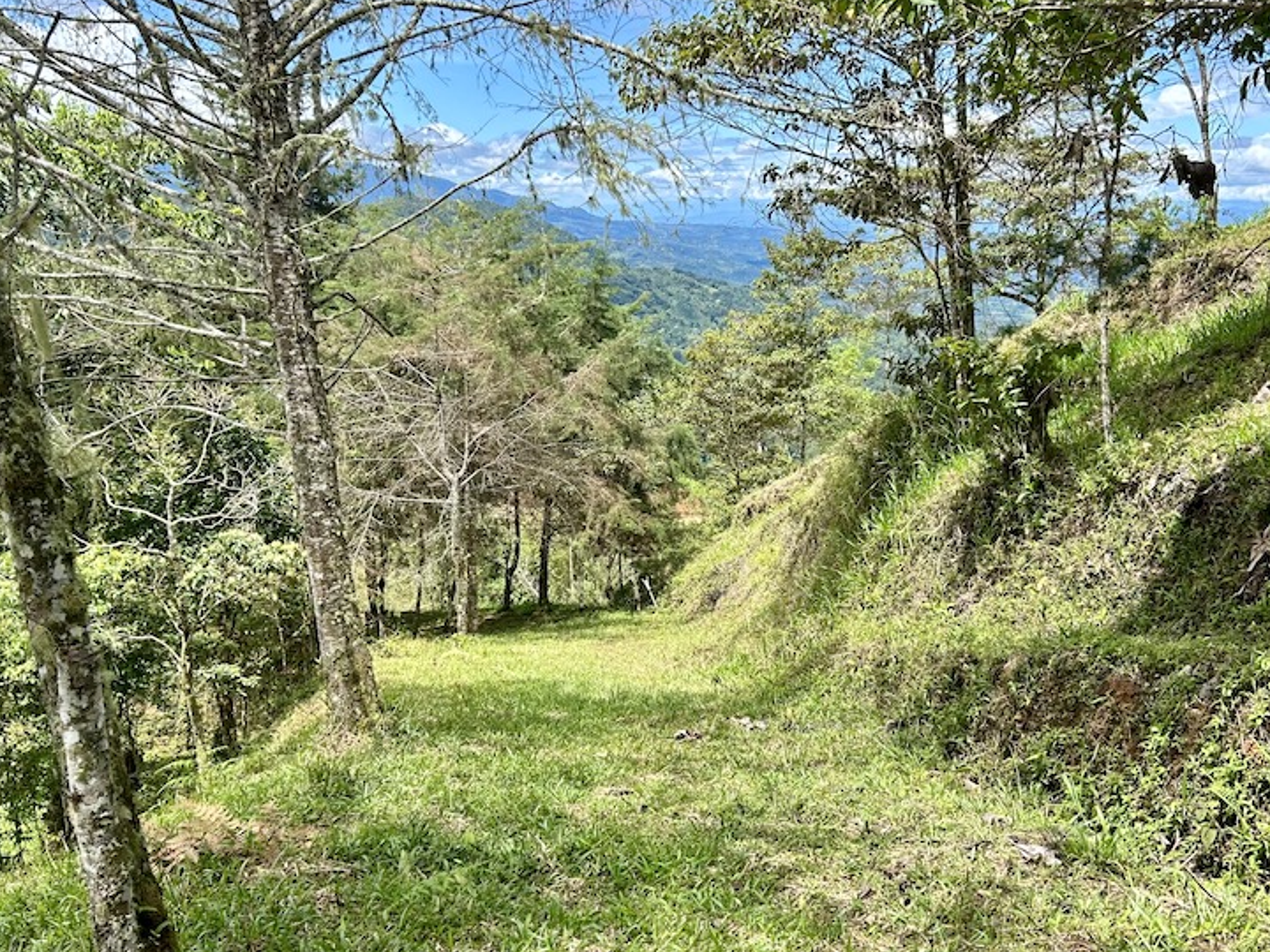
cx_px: 637
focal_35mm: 37
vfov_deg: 38.7
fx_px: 1357
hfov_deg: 50.1
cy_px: 485
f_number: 1.5
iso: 50
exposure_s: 1/1869
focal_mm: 5.7
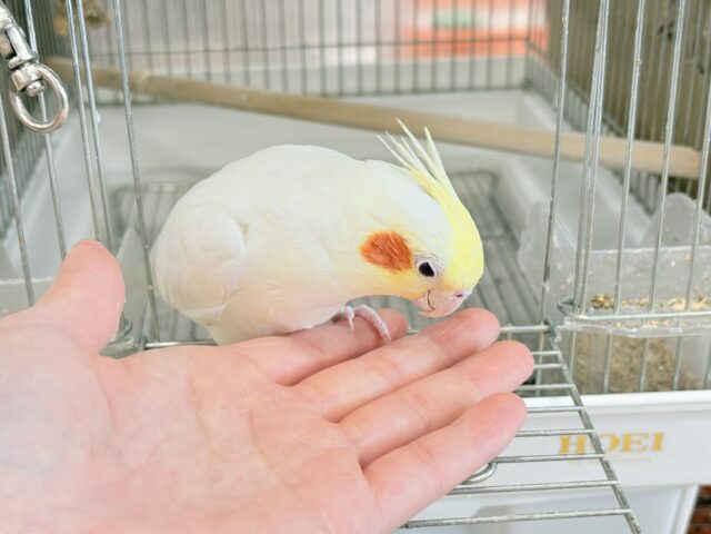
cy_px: 267
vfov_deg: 28.0
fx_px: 1068
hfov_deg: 36.8
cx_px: 356
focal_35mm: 52
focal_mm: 5.96
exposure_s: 1/50
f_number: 1.6
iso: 64
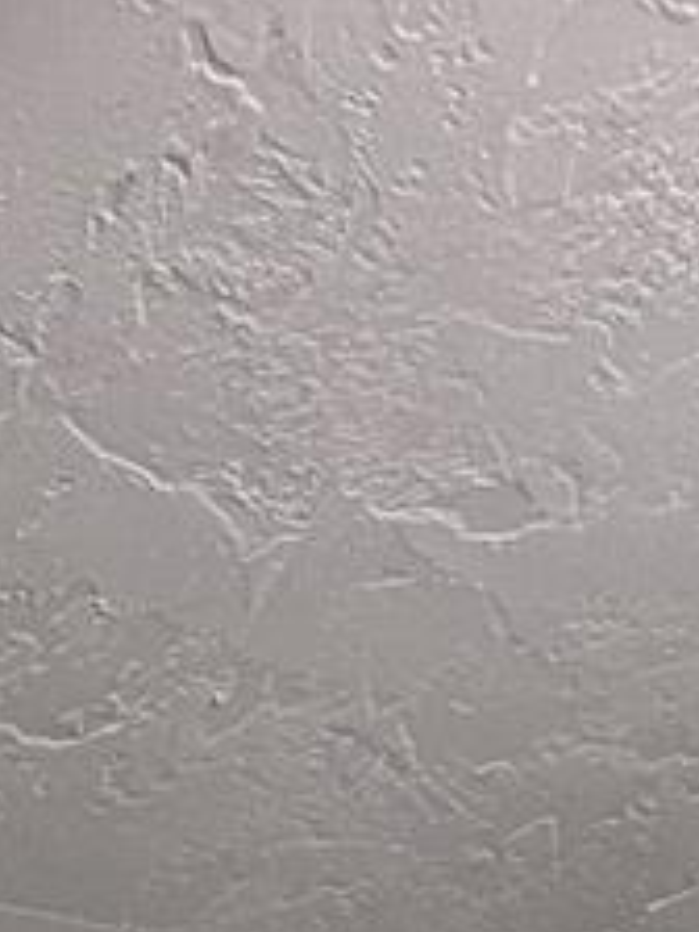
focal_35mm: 75
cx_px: 125
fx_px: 2019
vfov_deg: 14.2
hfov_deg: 19.4
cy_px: 2355
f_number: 2.2
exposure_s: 1/60
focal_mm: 2.22
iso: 200
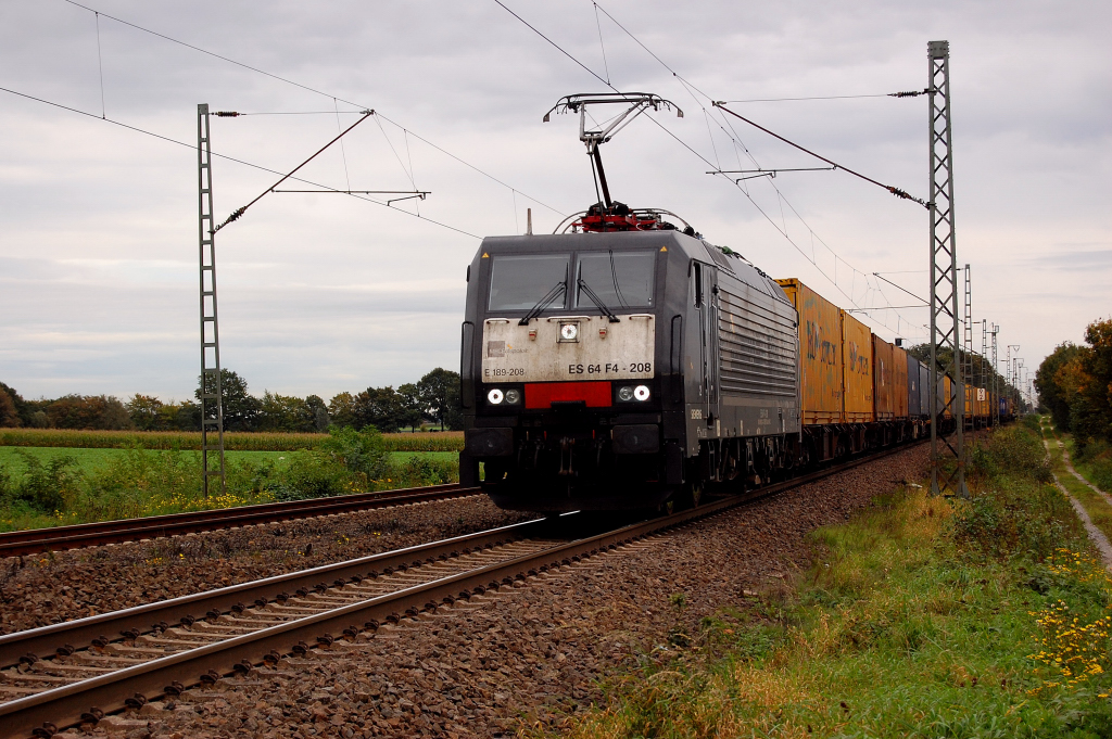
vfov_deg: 16.5
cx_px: 556
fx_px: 2546
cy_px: 370
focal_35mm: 82
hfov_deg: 24.6
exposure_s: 1/400
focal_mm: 55
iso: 400
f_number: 7.1
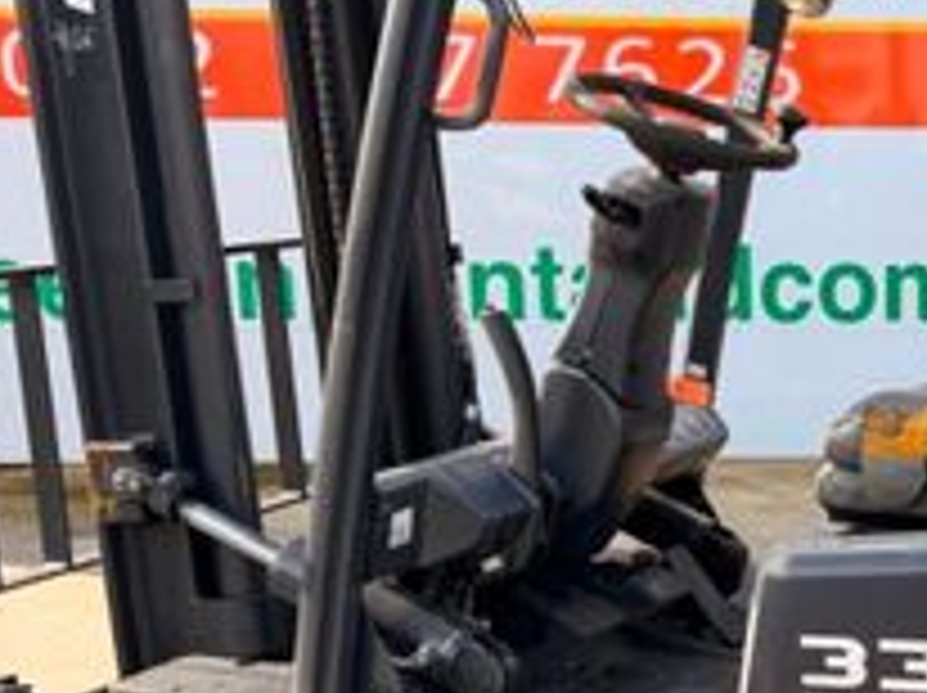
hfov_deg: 26.1
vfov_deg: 20.9
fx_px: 1872
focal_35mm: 70
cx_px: 963
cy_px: 482
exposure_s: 1/967
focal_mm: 6.76
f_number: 1.78
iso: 80
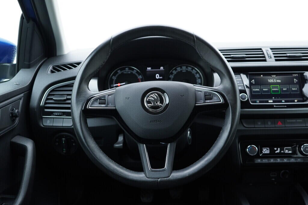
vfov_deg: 36.9
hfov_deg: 53.1
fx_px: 308
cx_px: 154
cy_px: 102
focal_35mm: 36
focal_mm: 24
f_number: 2.8
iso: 250
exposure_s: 1/40
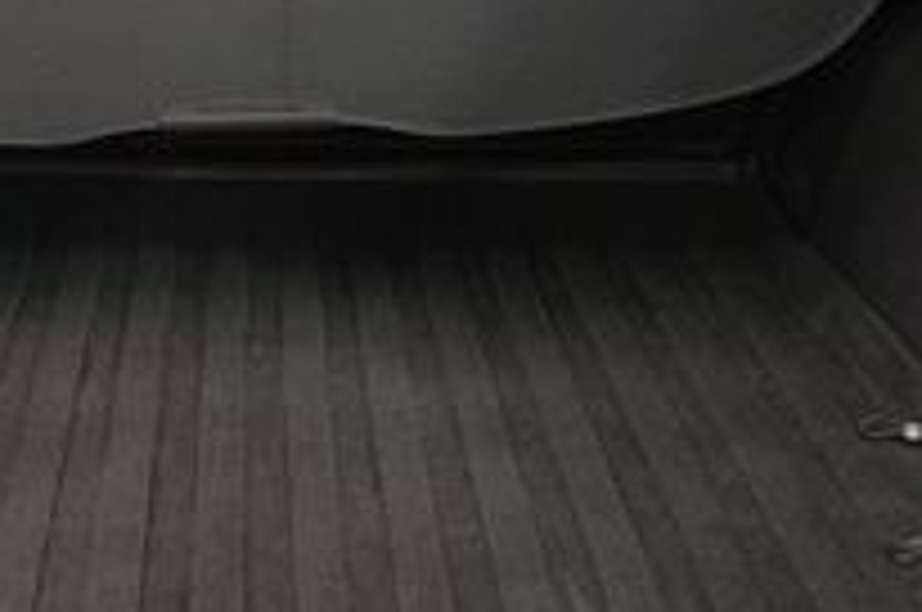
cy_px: -4
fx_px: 1918
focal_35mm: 75
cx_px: 247
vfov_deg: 17.7
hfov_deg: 26.7
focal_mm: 16
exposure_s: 1/60
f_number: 3.5
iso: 6400
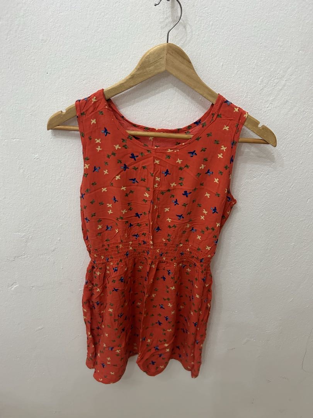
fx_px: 313
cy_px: 209
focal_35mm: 26
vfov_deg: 67.3
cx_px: 156
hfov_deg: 53.1
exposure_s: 1/50
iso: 250
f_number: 1.5
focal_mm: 5.7
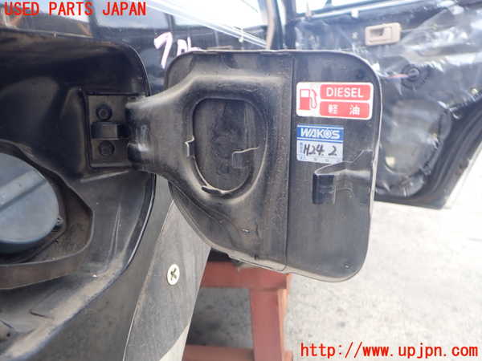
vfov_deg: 46.8
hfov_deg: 60.0
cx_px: 241
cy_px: 180
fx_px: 418
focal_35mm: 30
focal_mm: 5.4
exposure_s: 1/125
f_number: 2.3
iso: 160
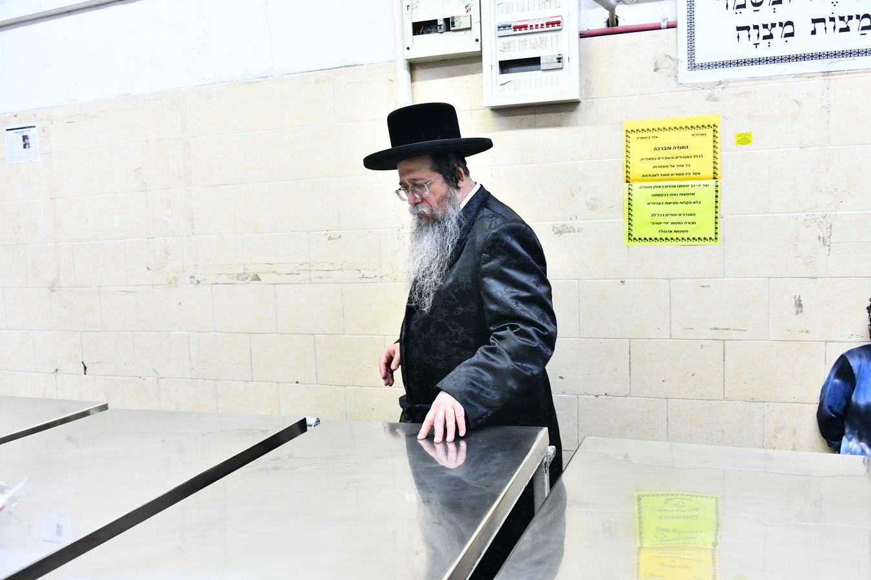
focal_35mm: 29
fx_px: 702
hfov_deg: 63.7
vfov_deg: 45.0
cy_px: 294
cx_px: 446
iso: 3200
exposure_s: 1/160
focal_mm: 28
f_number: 5
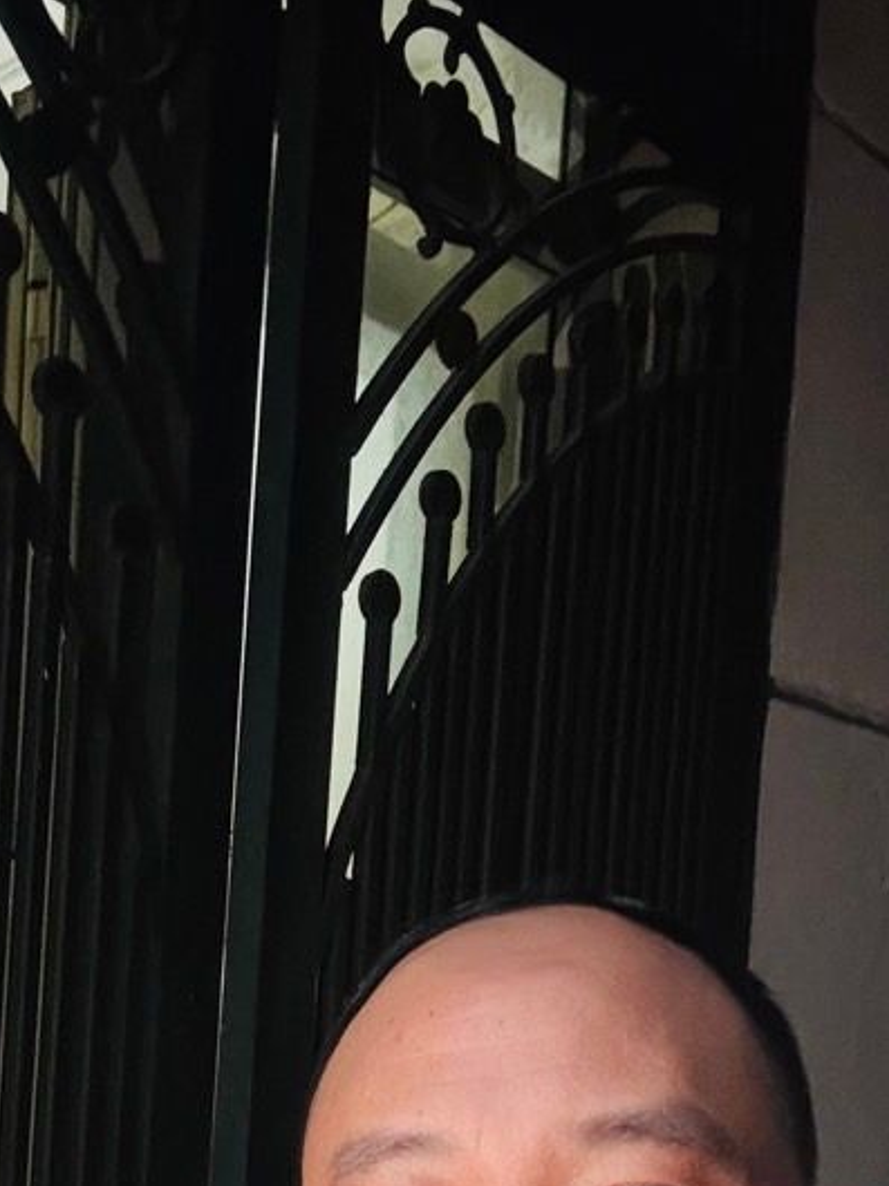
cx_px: 287
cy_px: 1020
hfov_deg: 25.1
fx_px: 1988
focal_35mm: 58
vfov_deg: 32.0
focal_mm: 2.69
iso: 640
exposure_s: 1/30
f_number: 1.9
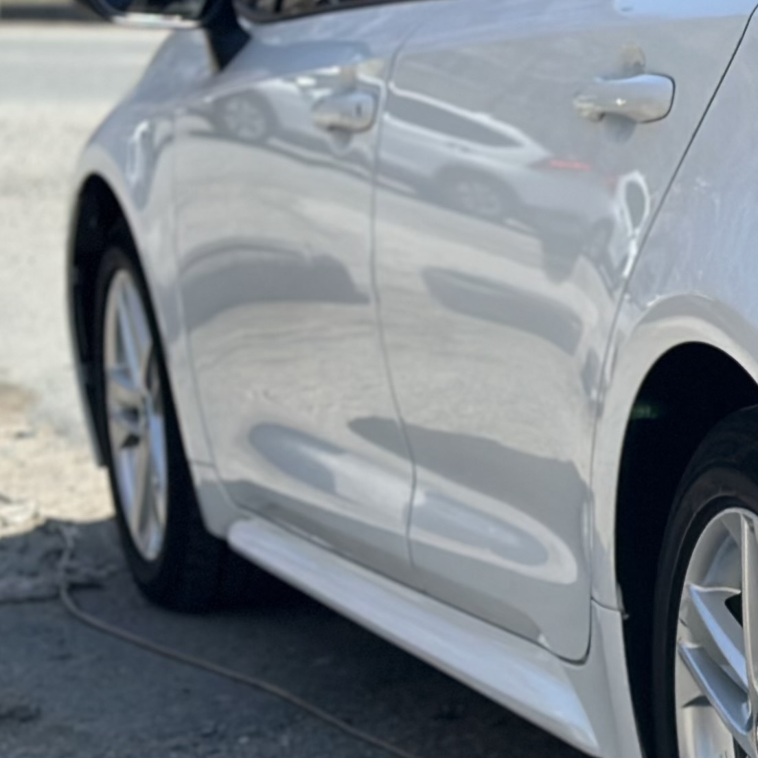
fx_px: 3840
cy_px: 388
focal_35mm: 155
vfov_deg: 11.3
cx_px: 1340
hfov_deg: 10.6
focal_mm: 6.86
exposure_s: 1/5556
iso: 100
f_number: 1.78
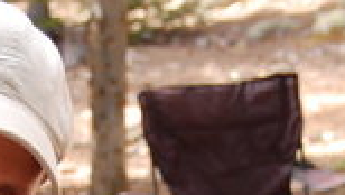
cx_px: 150
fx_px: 2271
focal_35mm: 248
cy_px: 379
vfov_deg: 4.8
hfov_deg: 8.7
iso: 400
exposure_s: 1/125
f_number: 5.6
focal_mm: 38
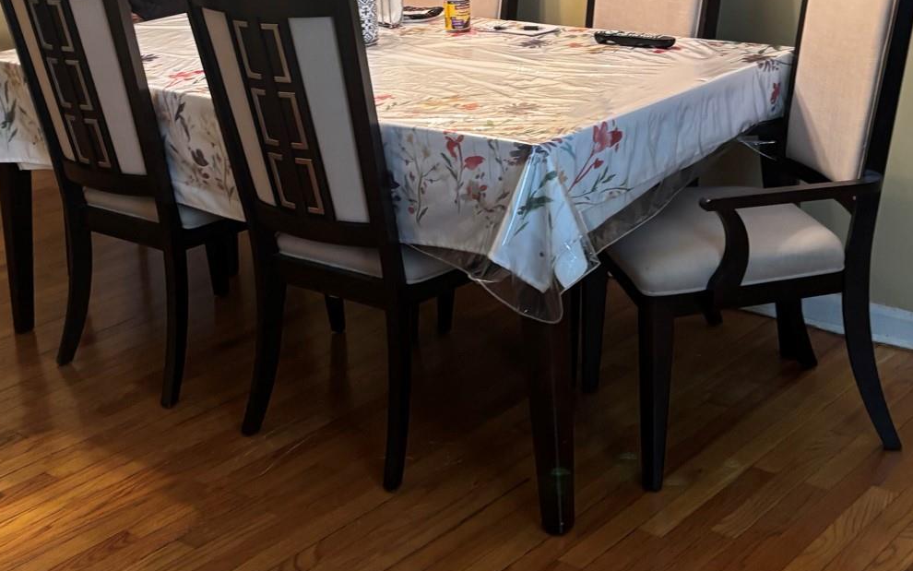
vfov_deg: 22.1
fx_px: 1418
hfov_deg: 35.6
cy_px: 24
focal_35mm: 57
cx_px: 516
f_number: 1.6
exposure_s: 1/60
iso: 200
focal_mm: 5.96
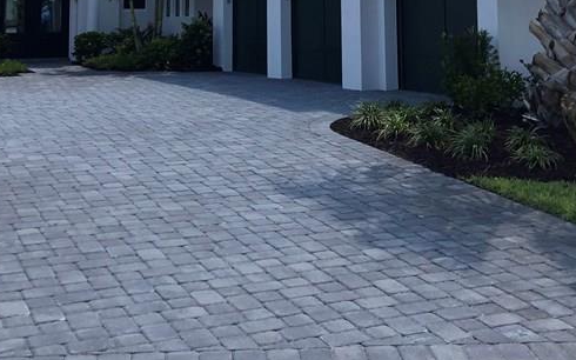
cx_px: 247
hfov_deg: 32.9
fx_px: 973
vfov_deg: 19.7
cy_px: -68
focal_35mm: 62
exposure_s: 1/1869
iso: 20
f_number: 1.8
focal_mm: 3.99
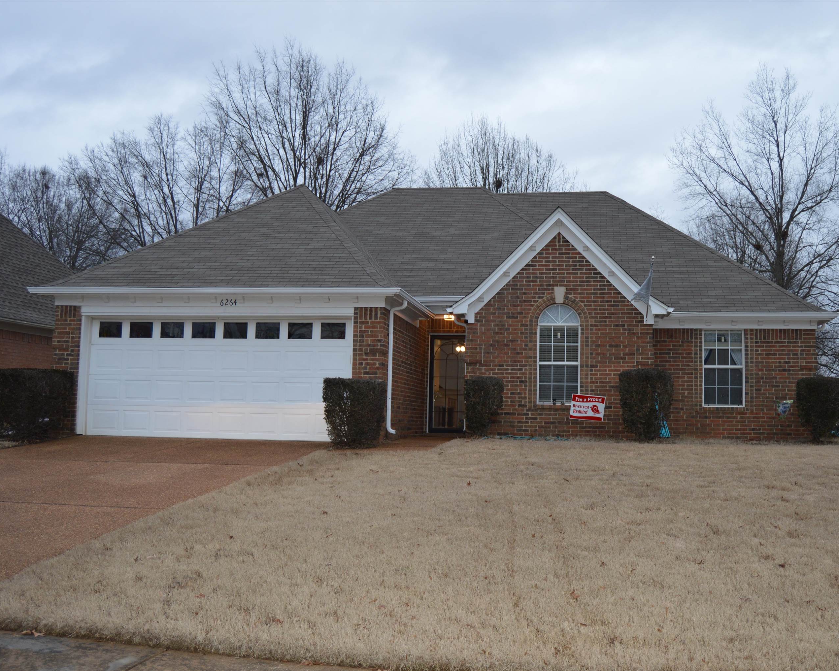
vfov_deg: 43.3
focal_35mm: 34
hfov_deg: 52.6
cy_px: 337
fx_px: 844
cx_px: 485
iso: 220
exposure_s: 1/125
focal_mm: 20
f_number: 4
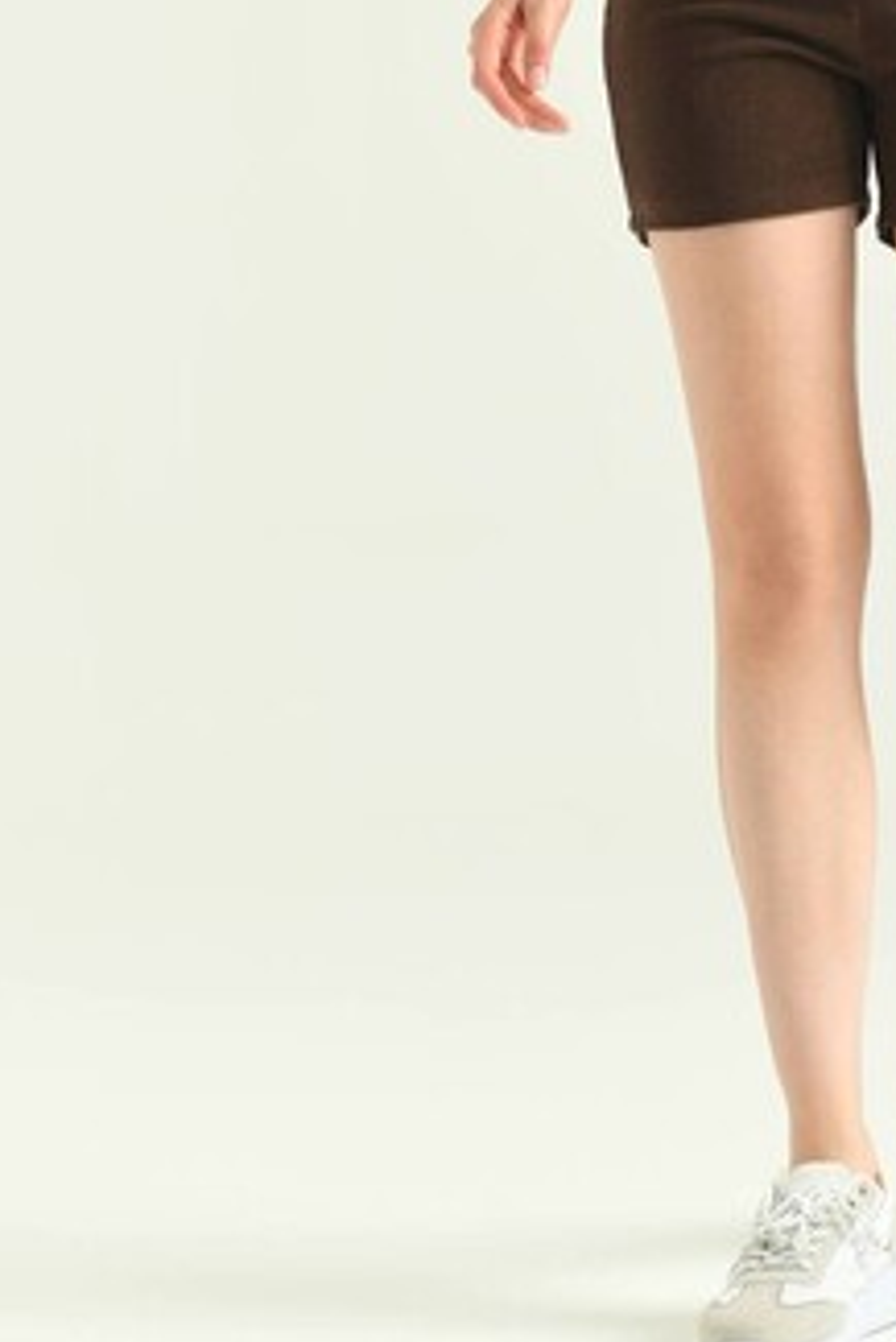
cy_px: 91
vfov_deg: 11.8
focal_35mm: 173
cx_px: 867
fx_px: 6451
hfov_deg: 7.9
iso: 125
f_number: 5.6
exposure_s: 1/160
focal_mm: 75
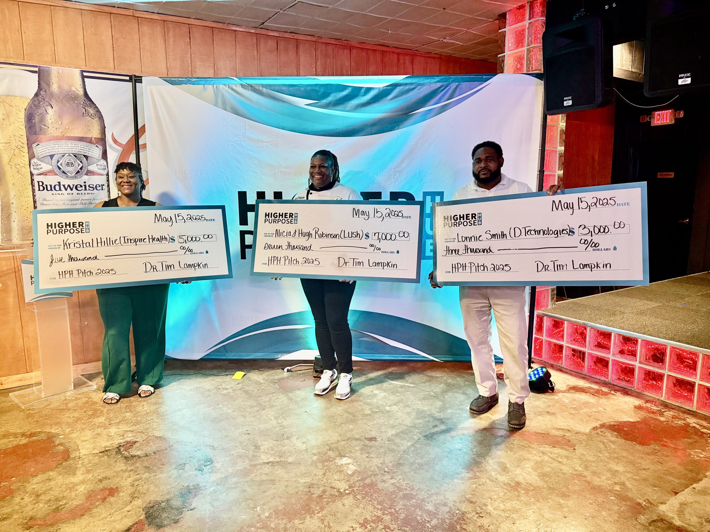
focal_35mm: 24
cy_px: 266
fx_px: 492
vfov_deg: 56.8
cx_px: 355
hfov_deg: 71.6
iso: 500
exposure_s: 1/60
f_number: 1.78
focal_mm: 6.76
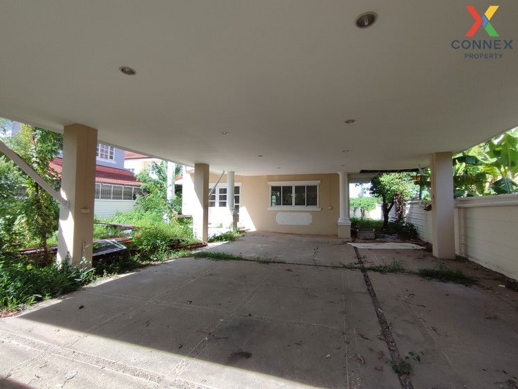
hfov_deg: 91.0
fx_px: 254
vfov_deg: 74.7
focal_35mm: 17
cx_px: 255
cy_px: 194
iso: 50
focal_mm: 1.65
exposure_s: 1/429
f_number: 2.2
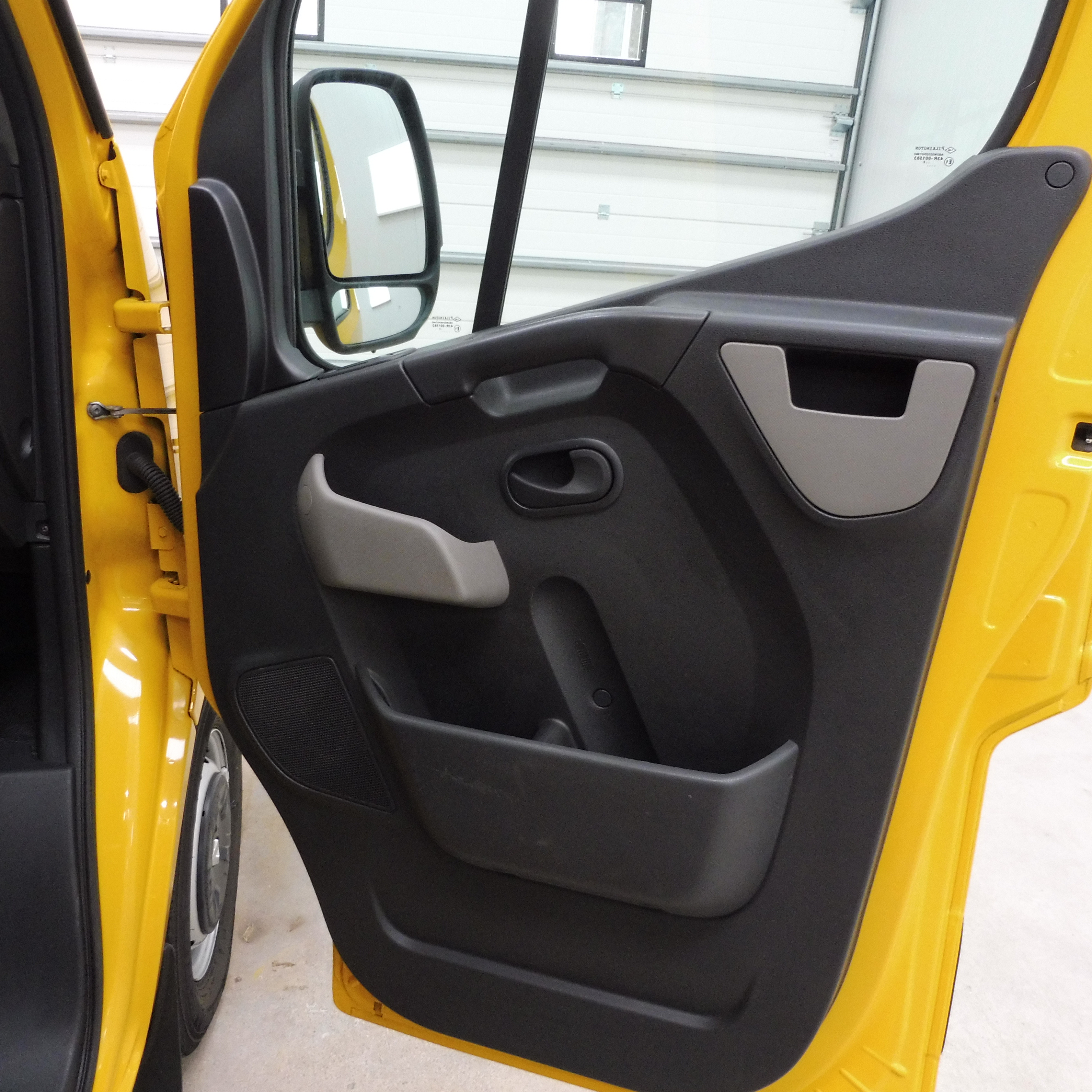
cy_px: 543
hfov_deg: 55.4
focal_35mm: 29
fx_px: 1035
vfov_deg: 55.6
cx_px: 473
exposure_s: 1/60
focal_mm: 4.3
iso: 320
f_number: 3.3
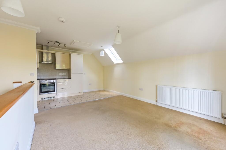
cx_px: 113
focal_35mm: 14
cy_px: 75
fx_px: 88
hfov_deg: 104.3
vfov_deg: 81.2
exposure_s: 1/20
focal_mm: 14
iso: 400
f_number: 9
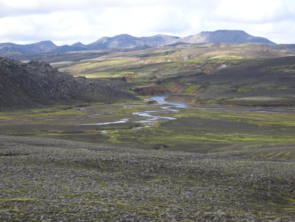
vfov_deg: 14.6
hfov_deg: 19.4
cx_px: 148
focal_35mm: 101
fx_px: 861
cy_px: 111
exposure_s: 1/262
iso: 100
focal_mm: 21.5
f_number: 4.7
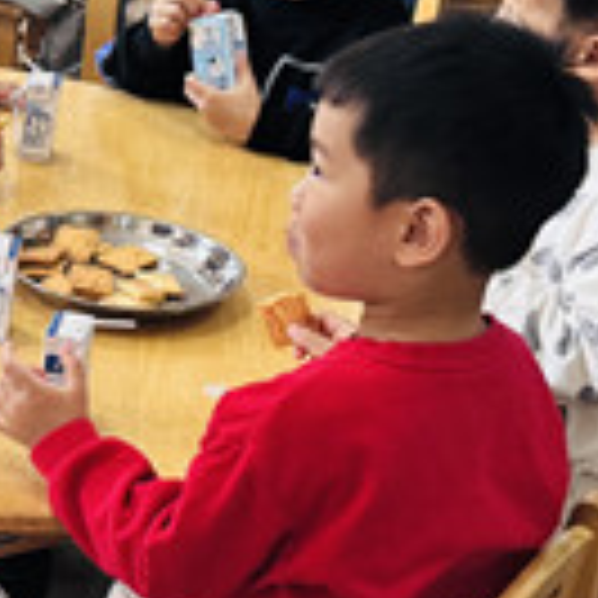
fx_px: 1251
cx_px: 40
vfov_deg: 26.7
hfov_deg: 25.9
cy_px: 184
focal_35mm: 64
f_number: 1.78
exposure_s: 1/121
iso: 200
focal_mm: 6.76
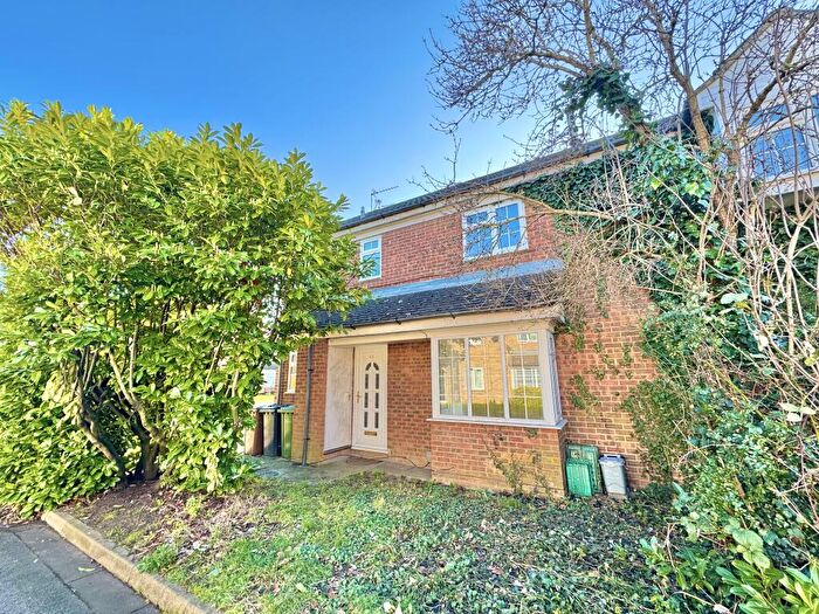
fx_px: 331
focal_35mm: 14
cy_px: 307
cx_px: 410
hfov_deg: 102.1
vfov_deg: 85.7
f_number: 2.2
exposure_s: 1/223
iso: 40
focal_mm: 2.22
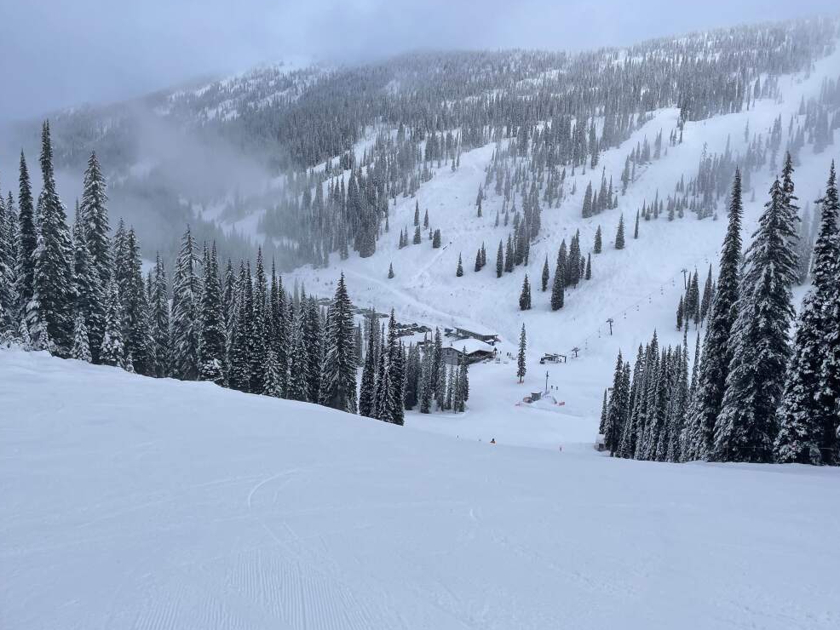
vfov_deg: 51.4
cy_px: 305
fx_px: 655
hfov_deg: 65.3
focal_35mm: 27
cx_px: 429
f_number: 1.6
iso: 32
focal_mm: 4.2
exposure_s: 1/2257
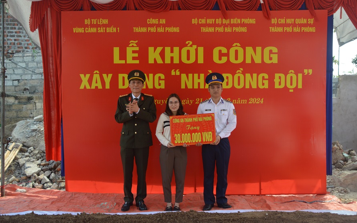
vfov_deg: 37.3
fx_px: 331
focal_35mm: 34
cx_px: 180
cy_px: 106
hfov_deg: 56.7
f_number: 4
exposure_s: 1/800
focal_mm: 22
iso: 400
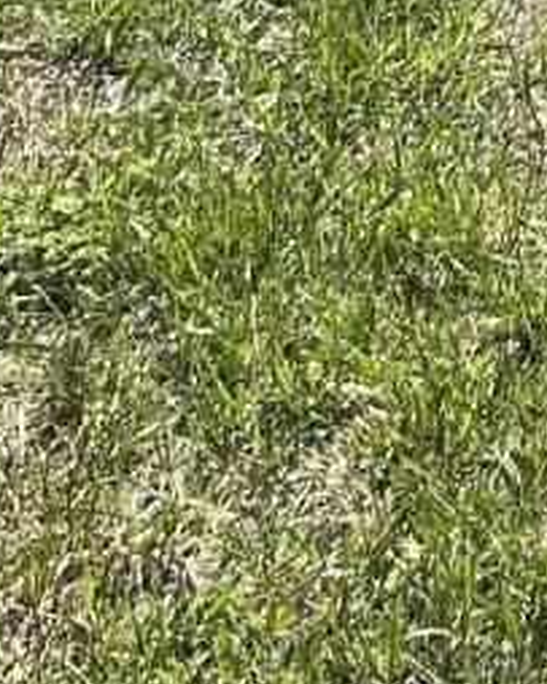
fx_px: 4050
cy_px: -1083
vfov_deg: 8.6
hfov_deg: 7.3
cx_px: 1204
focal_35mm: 200
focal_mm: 5.7
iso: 50
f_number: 1.5
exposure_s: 1/2513
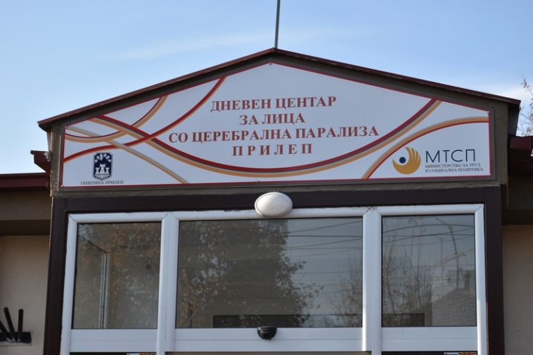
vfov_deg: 17.5
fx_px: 1155
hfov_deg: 26.0
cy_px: 178
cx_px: 266
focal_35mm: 78
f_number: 9
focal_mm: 52
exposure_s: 1/320
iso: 200
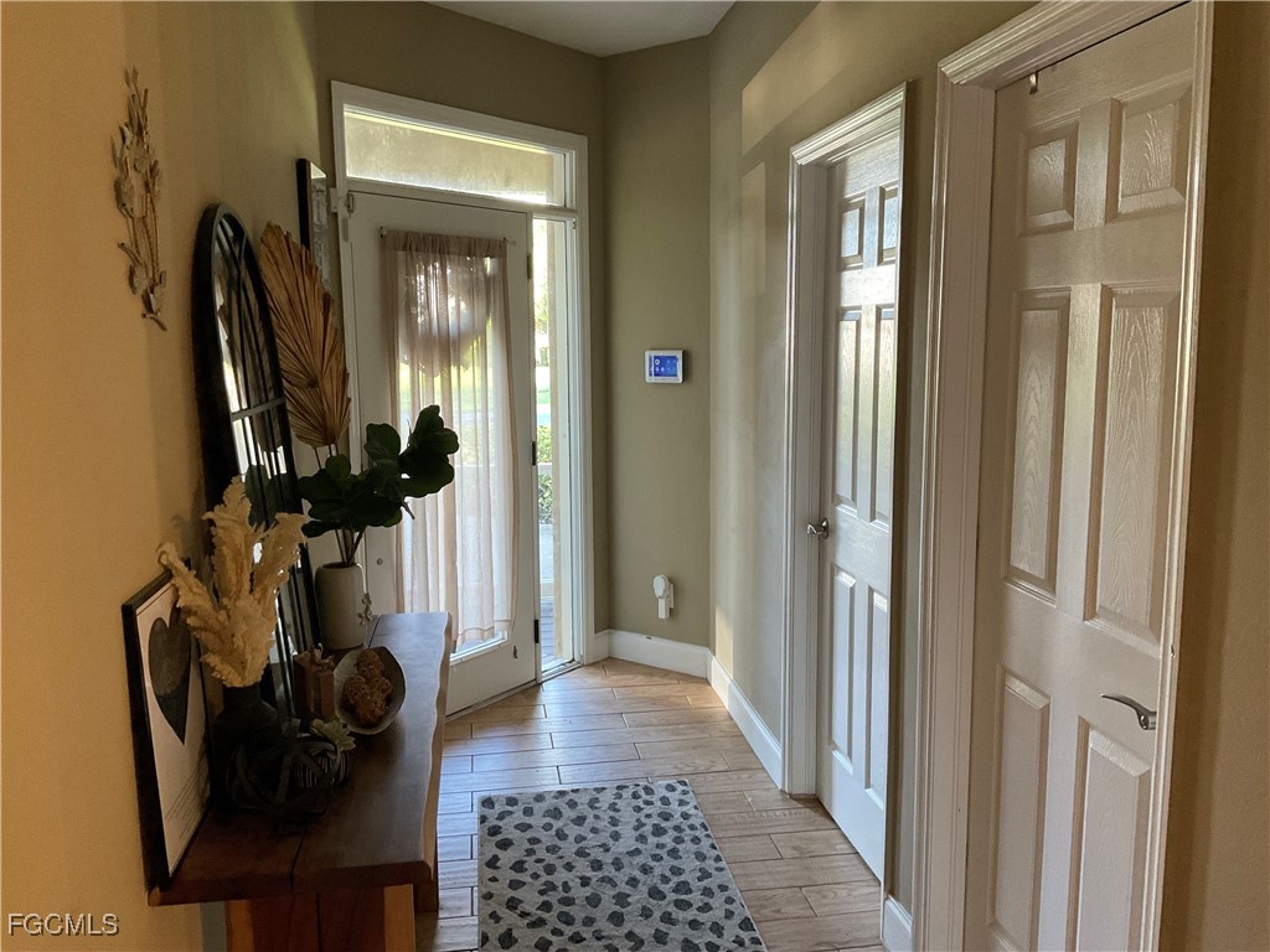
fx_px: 1064
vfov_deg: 48.2
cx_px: 635
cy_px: 476
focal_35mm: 29
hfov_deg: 61.7
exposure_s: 1/60
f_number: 1.8
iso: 200
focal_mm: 3
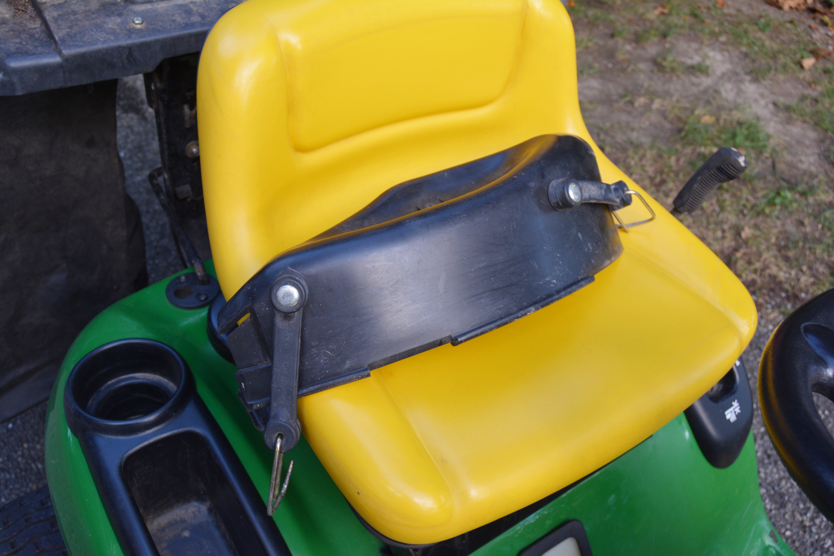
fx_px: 764
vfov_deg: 40.0
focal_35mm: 33
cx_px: 417
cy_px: 278
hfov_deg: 57.2
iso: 400
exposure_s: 1/125
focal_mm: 22
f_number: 5.6
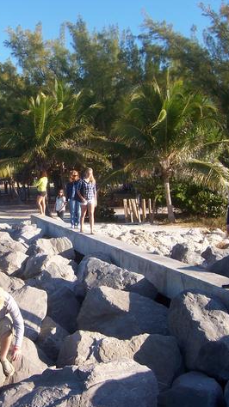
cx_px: 15
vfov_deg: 39.2
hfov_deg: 22.0
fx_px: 573
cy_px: 204
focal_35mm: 53
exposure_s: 1/250
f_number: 4.8
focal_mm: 6
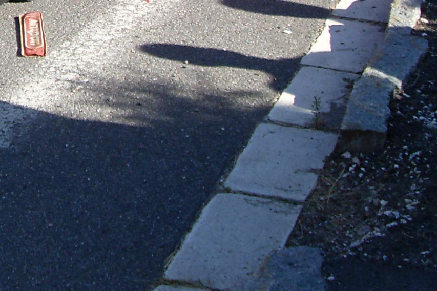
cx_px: -2
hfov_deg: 17.1
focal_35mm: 117
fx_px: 1420
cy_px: -193
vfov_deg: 11.1
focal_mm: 6.3
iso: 80
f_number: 7
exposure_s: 1/90
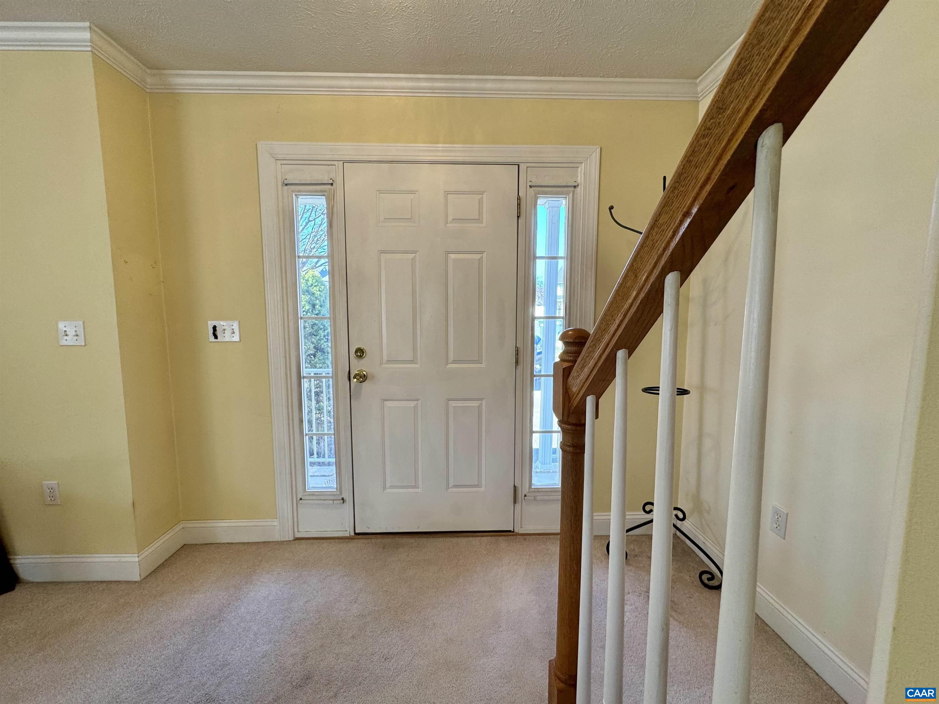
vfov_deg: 85.7
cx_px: 470
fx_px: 380
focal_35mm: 14
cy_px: 352
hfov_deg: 102.1
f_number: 2.2
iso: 125
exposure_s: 1/120
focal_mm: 2.22
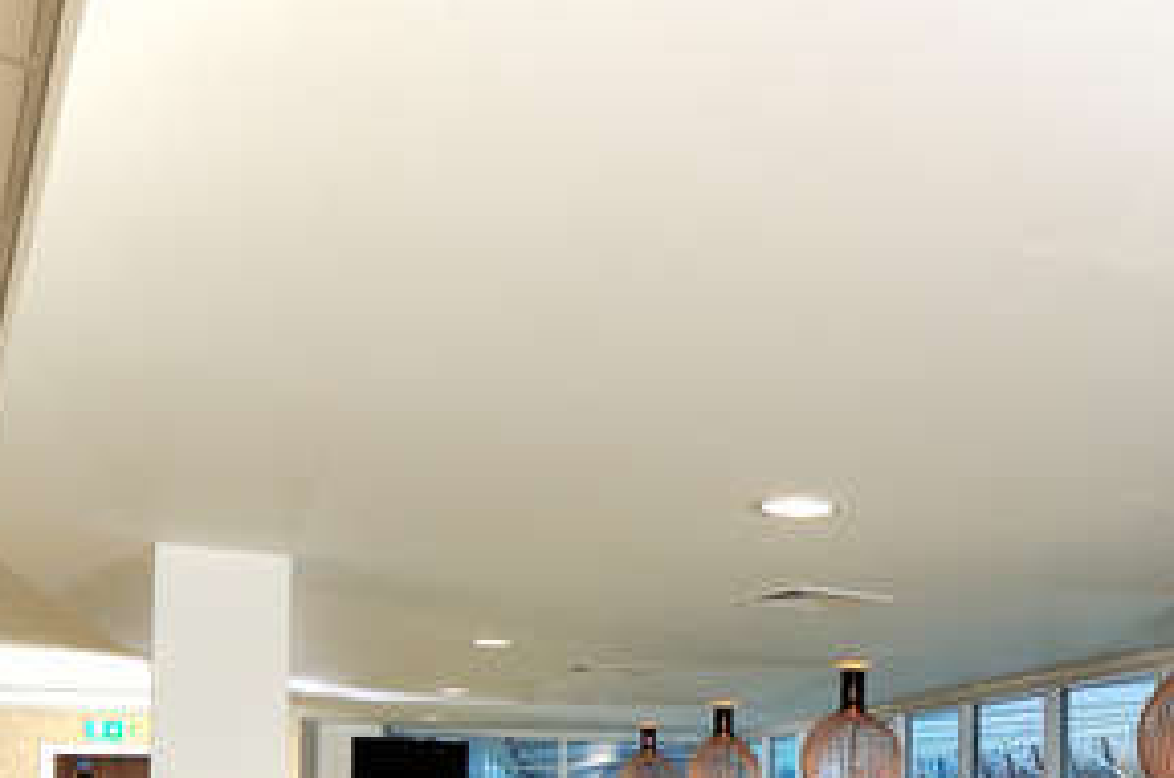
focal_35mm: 37
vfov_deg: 32.6
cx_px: 907
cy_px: 798
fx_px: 1205
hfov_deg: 49.5
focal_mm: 12
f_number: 11
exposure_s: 1/2.5
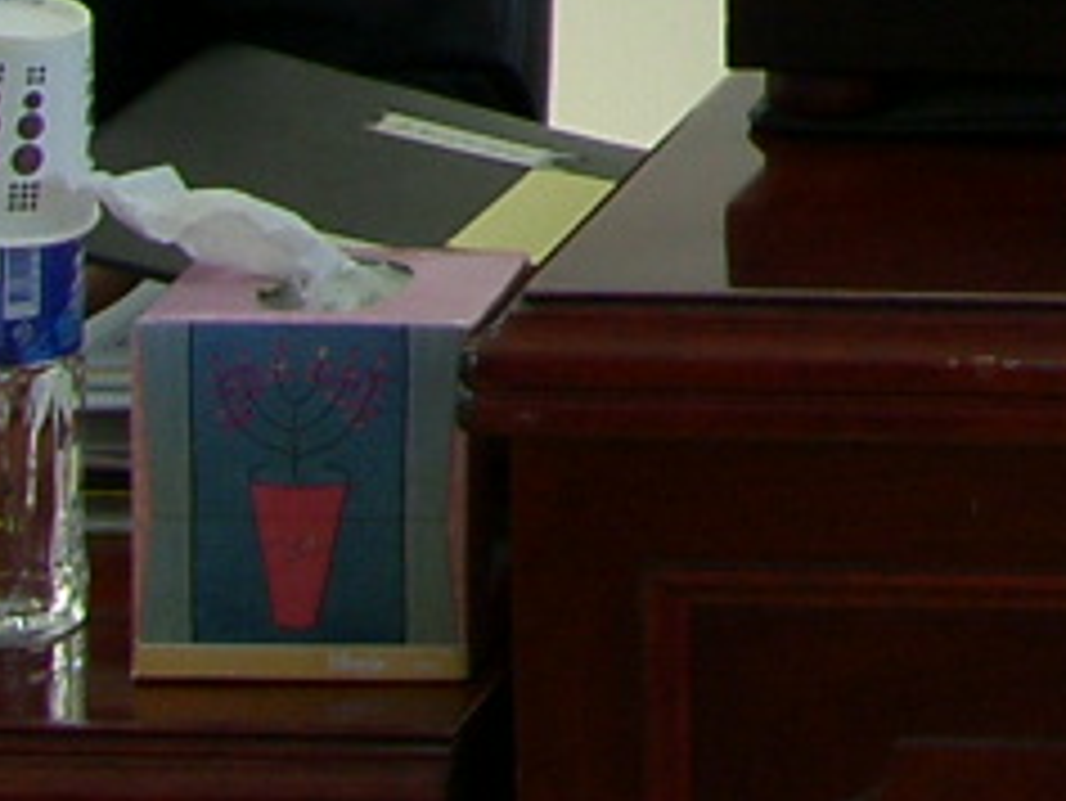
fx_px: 7425
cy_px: -1148
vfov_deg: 5.9
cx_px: 2393
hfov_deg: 7.7
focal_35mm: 241
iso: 50
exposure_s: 1/60
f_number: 3.5
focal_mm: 9
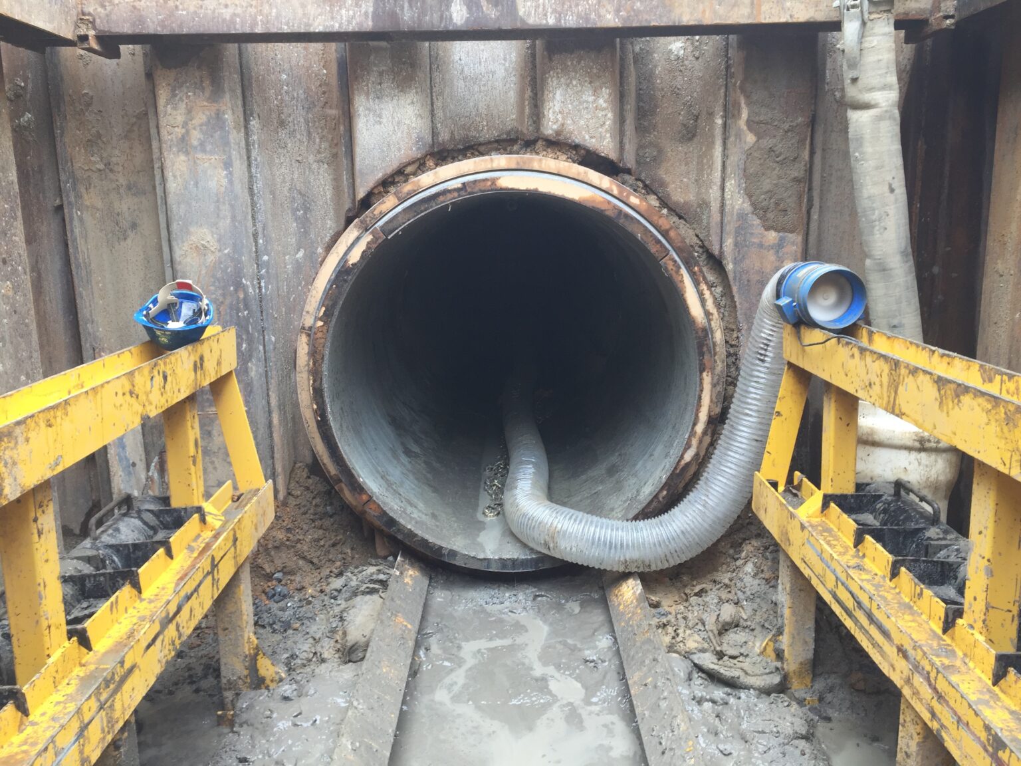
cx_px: 510
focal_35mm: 29
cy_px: 383
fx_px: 855
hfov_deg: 61.7
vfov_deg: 48.2
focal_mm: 4.15
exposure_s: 1/50
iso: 40
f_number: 2.2
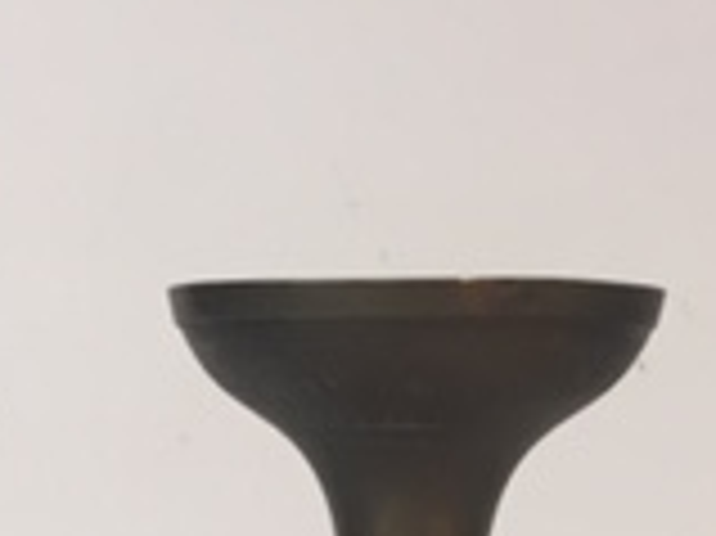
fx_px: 2418
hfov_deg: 16.8
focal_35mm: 117
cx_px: 374
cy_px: 1072
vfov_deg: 11.4
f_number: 2.2
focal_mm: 4.15
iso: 40
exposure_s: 1/33
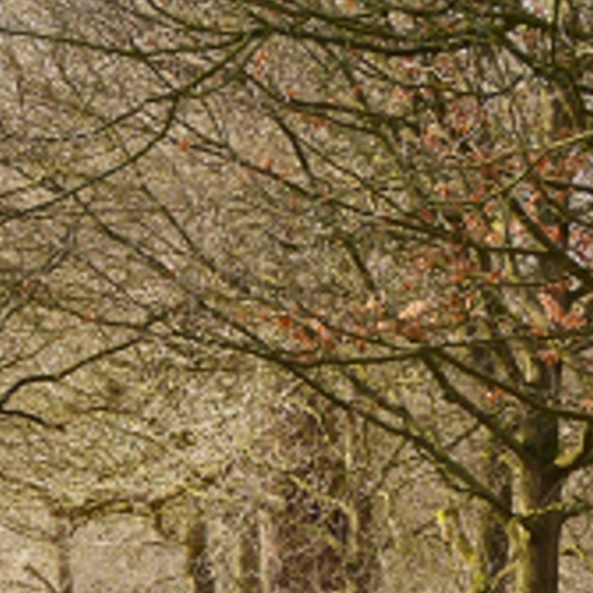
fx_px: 5892
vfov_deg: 5.7
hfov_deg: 5.7
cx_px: 17
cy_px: 752
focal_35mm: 304
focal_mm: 45
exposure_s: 1/200
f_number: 6.3
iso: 200
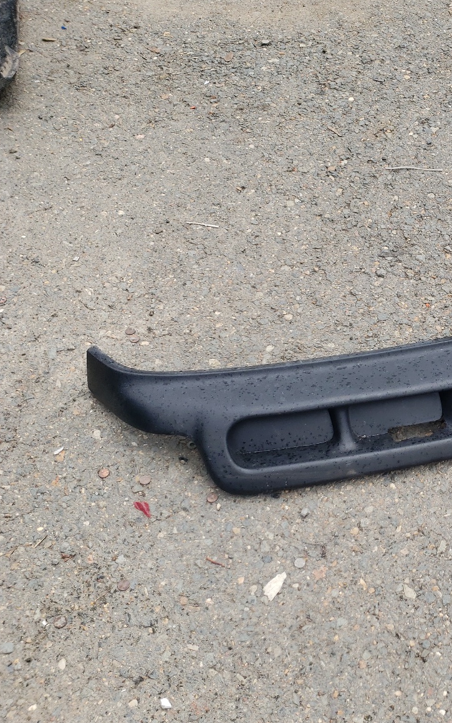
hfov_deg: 30.7
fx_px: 749
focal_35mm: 38
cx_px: 469
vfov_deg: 51.5
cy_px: 368
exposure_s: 1/1667
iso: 50
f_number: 1.5
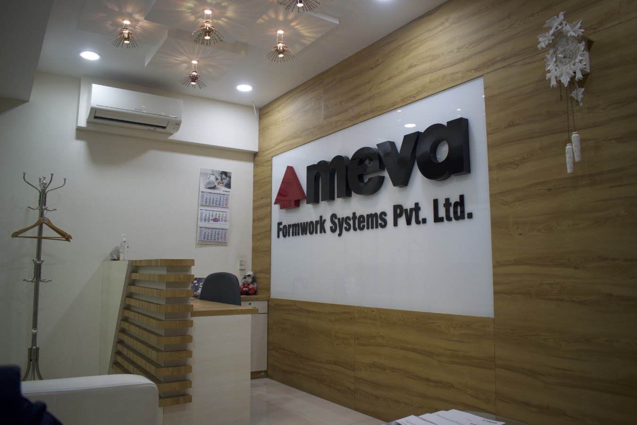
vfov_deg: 47.9
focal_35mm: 27
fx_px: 478
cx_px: 318
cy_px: 212
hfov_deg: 67.4
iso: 400
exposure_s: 1/80
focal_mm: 18
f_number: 4
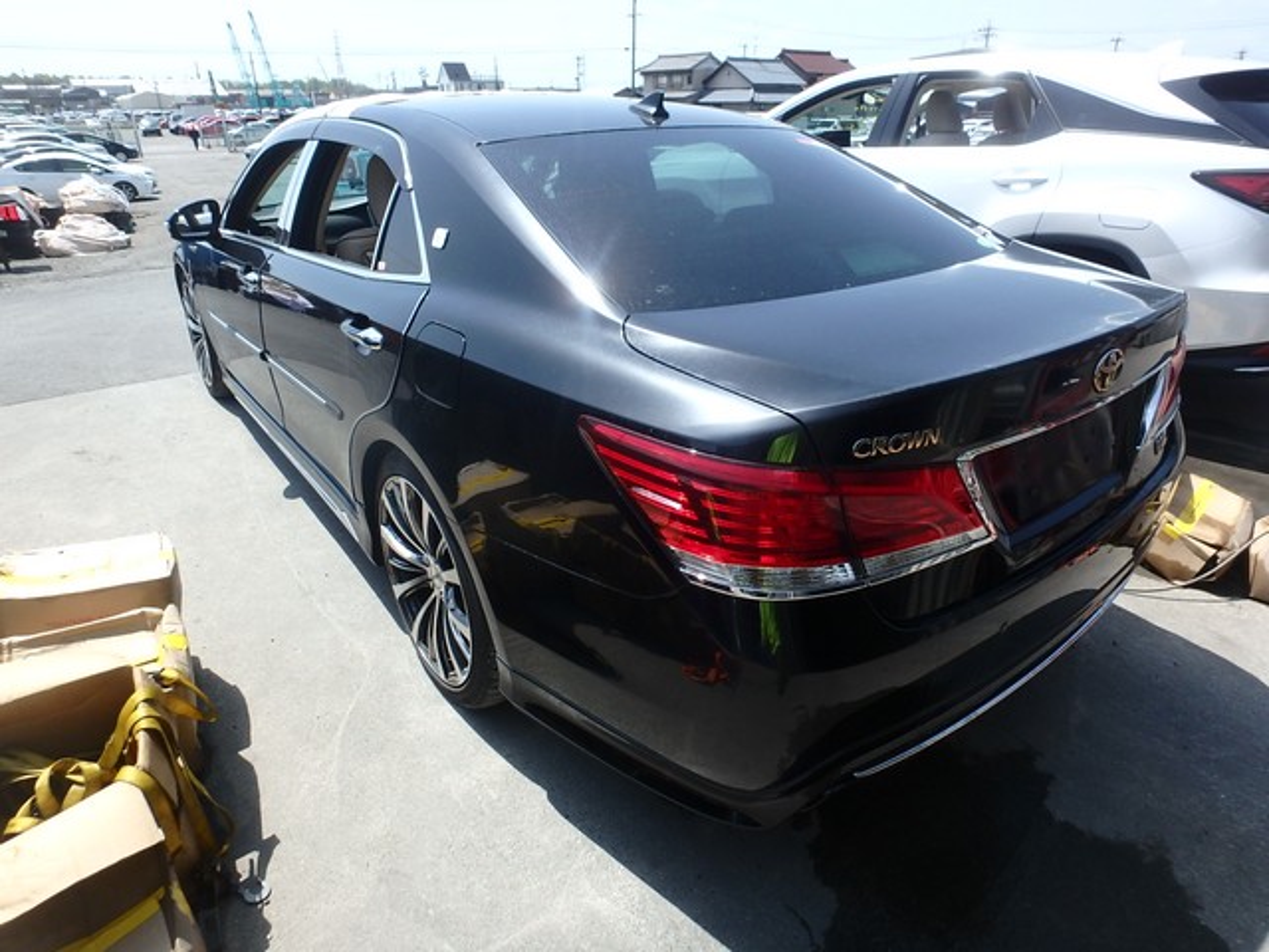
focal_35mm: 21
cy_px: 476
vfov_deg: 63.4
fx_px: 770
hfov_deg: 79.0
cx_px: 634
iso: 125
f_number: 3.5
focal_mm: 3.7
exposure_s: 1/640
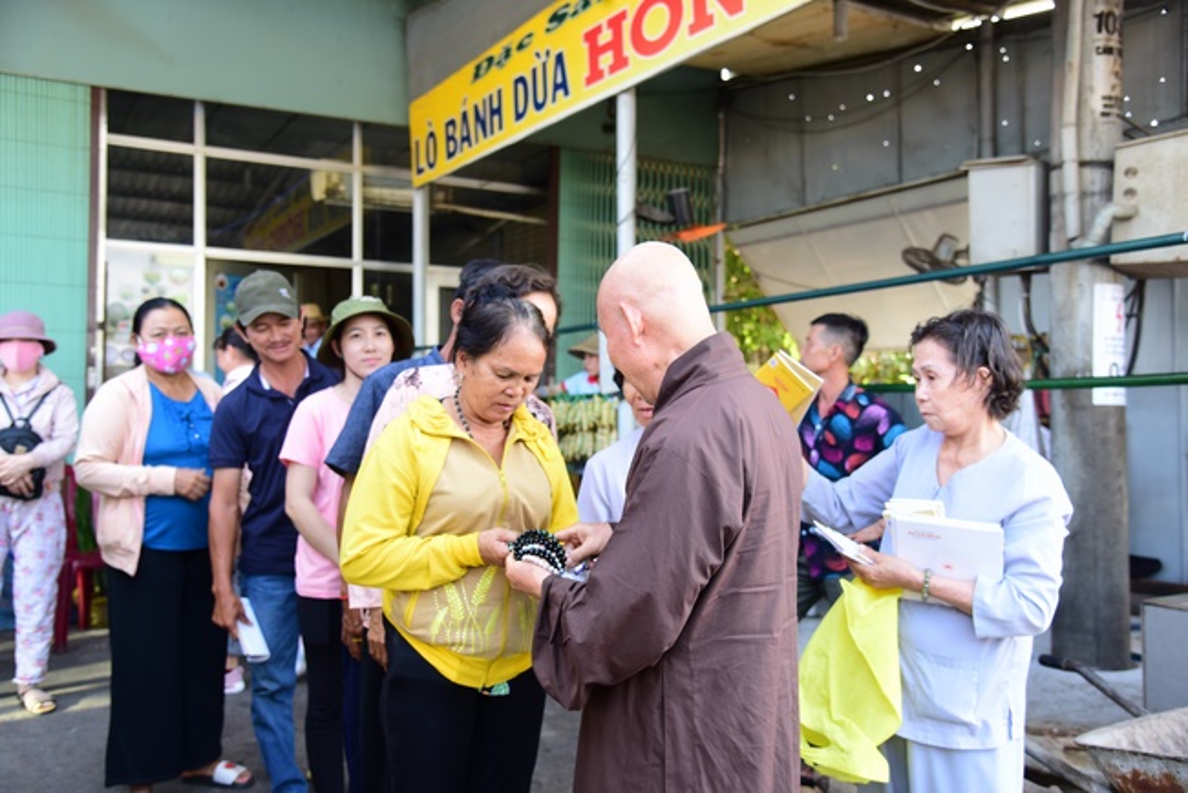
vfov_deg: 41.2
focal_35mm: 32
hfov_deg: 58.7
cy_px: 396
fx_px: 1056
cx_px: 594
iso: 400
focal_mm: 32
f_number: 4
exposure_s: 1/160
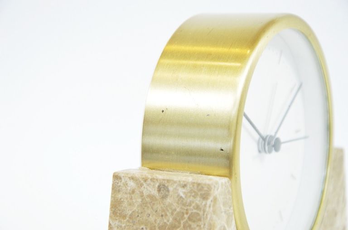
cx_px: 174
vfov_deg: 10.1
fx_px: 1303
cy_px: 115
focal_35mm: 135
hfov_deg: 15.2
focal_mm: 90
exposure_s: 1/100
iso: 1600
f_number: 7.1
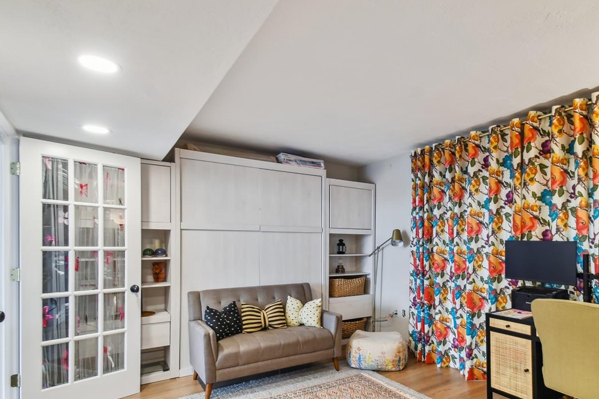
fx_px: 333
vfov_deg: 61.6
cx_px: 343
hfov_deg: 83.4
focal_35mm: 20
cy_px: 229
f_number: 7.1
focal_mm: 10
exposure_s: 1/1.67
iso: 100
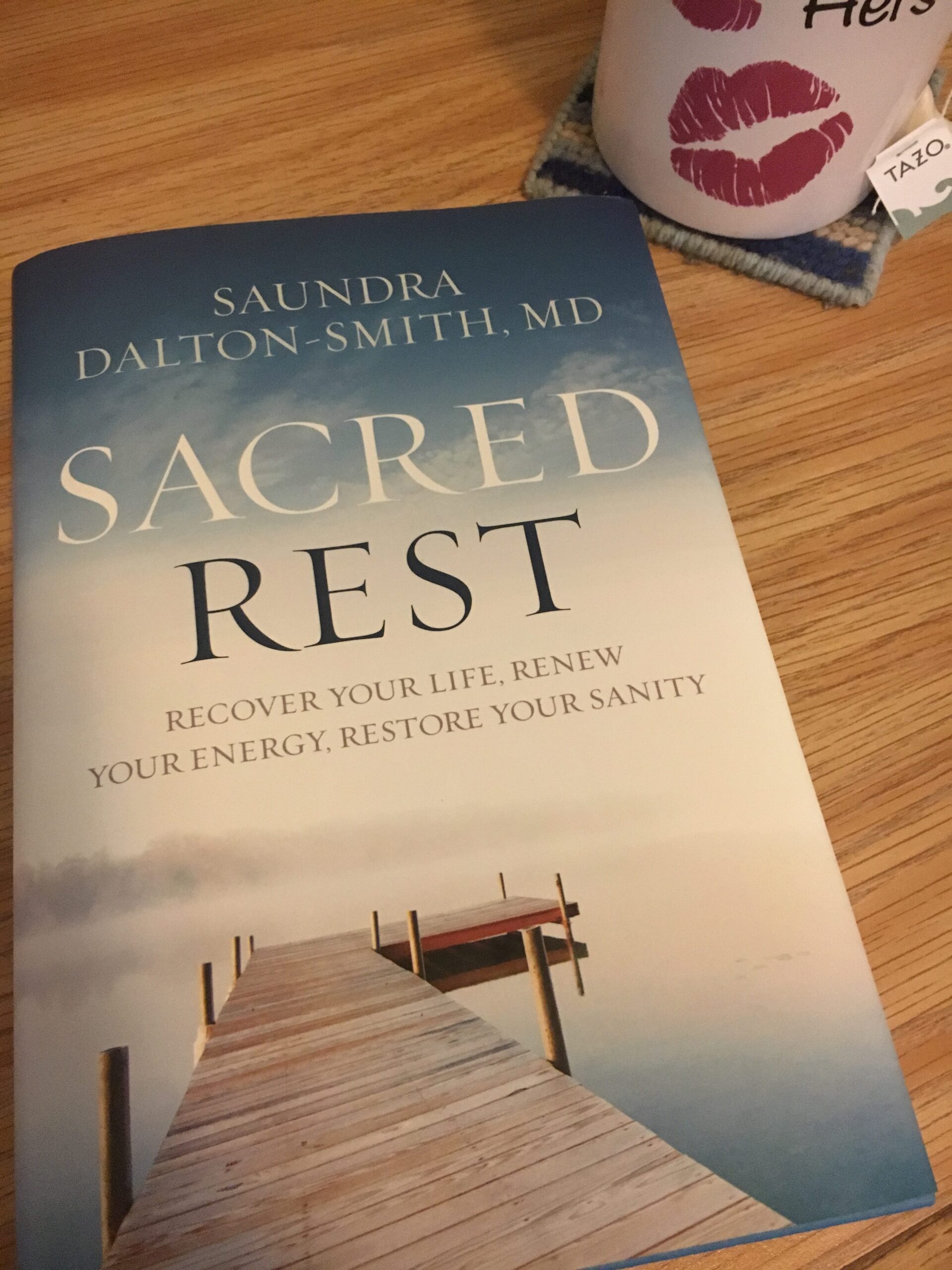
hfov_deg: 48.2
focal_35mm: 29
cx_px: 476
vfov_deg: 61.7
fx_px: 1063
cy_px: 635
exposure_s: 1/15
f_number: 2.2
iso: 250
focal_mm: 4.15
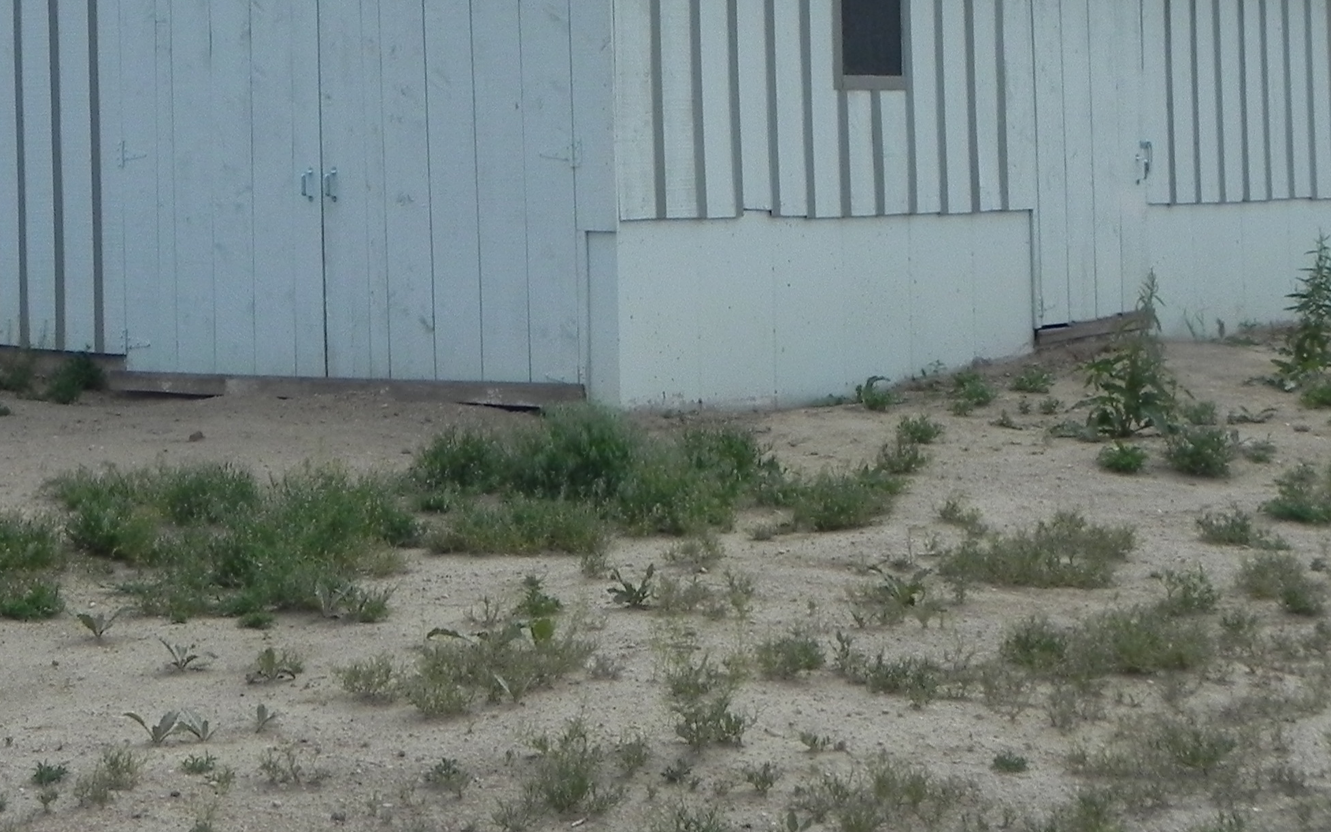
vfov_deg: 15.7
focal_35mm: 81
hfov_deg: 25.2
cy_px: -74
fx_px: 2938
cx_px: 343
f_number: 7.1
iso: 160
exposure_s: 1/510
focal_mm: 7.3
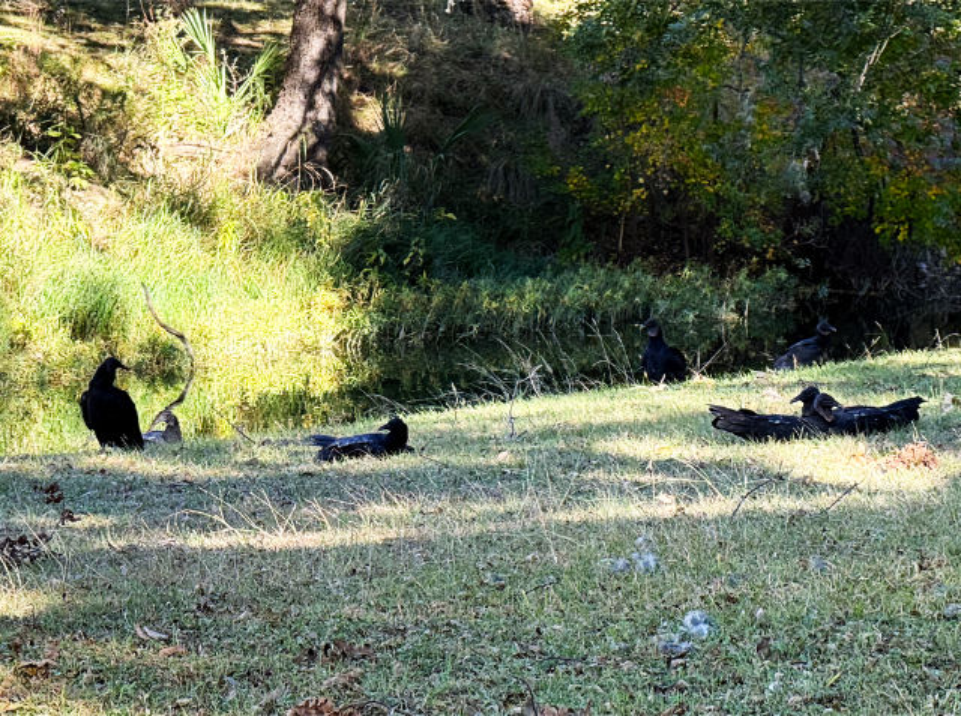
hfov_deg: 16.5
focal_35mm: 120
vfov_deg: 12.3
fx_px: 3324
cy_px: 358
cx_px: 480
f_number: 2.8
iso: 50
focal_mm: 15.7
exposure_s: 1/156
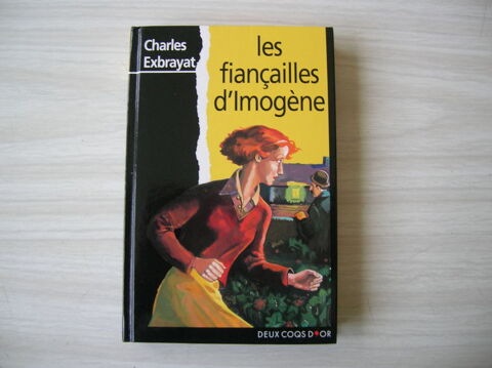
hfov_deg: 54.0
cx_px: 246
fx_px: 483
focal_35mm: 34
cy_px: 184
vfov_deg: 41.7
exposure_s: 1/8.3
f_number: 2.9
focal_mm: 5.7
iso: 50
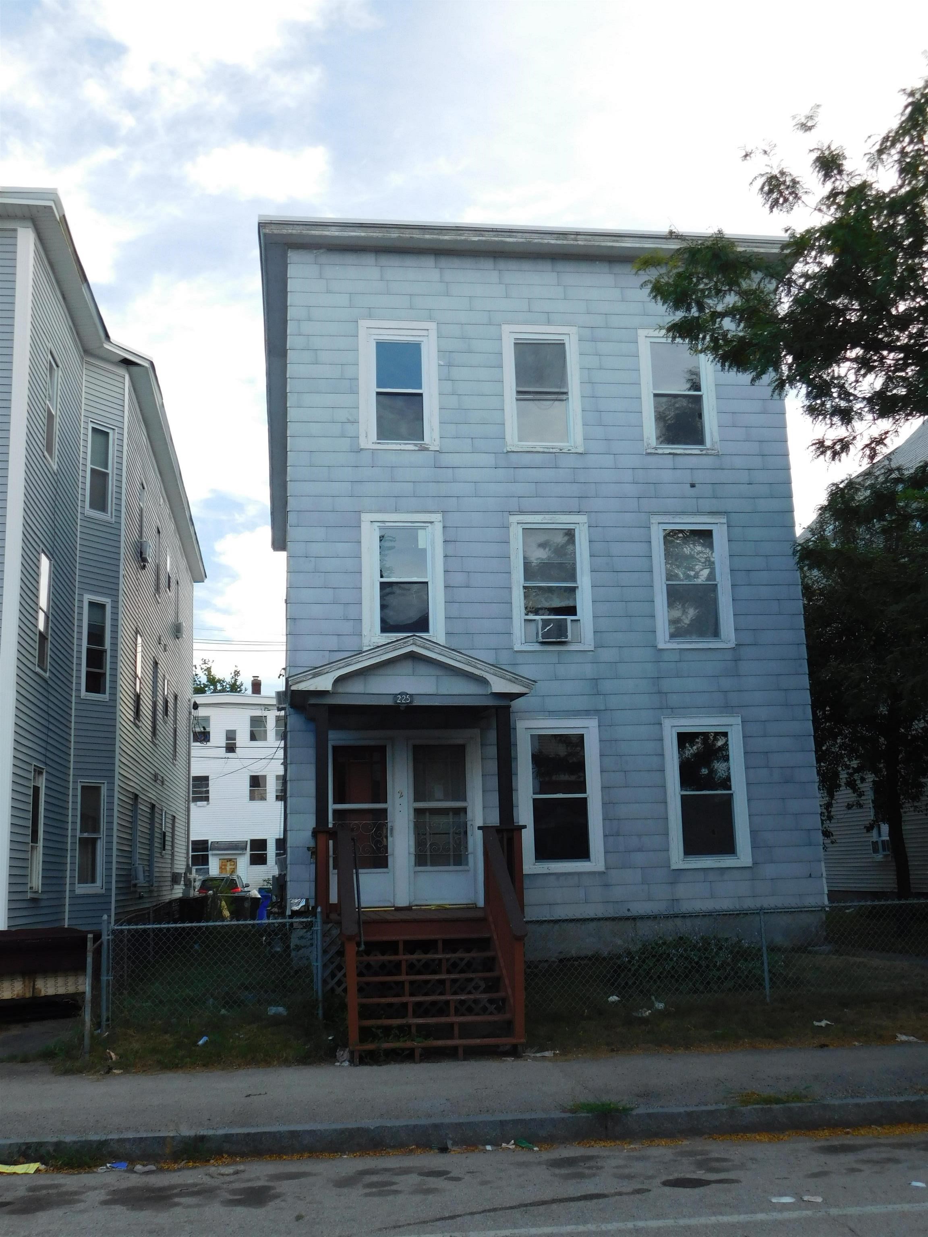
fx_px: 1287
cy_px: 618
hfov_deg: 39.7
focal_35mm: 36
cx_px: 464
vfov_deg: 51.4
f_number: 3.5
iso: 125
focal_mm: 6.3
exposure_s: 1/250
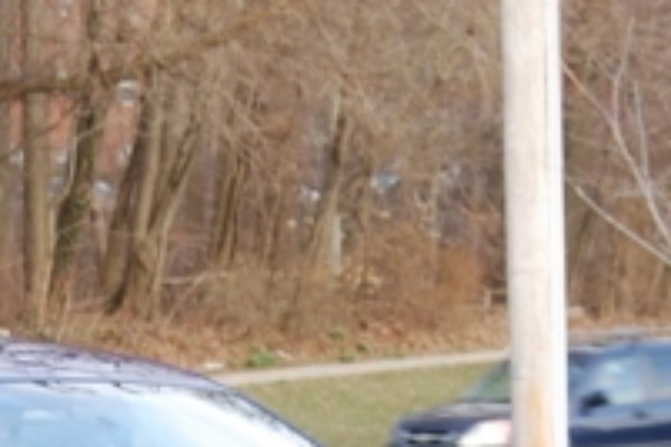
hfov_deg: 10.1
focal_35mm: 203
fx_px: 3783
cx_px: 137
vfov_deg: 6.7
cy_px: 637
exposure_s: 1/100
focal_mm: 34
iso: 200
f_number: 5
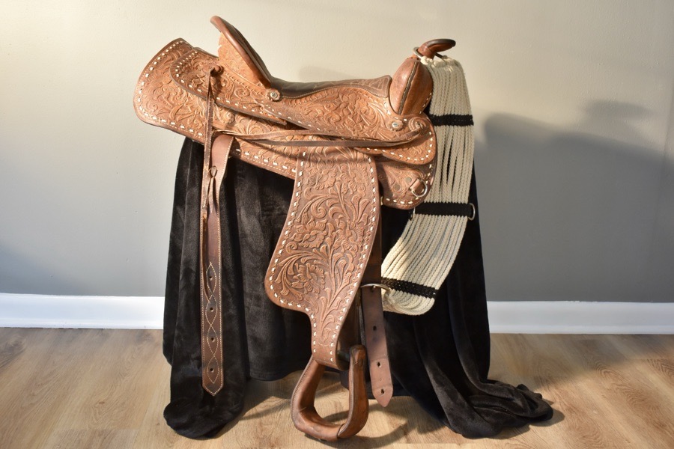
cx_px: 337
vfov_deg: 35.5
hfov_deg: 51.3
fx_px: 702
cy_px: 224
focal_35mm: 38
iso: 900
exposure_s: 1/60
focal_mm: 25
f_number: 4
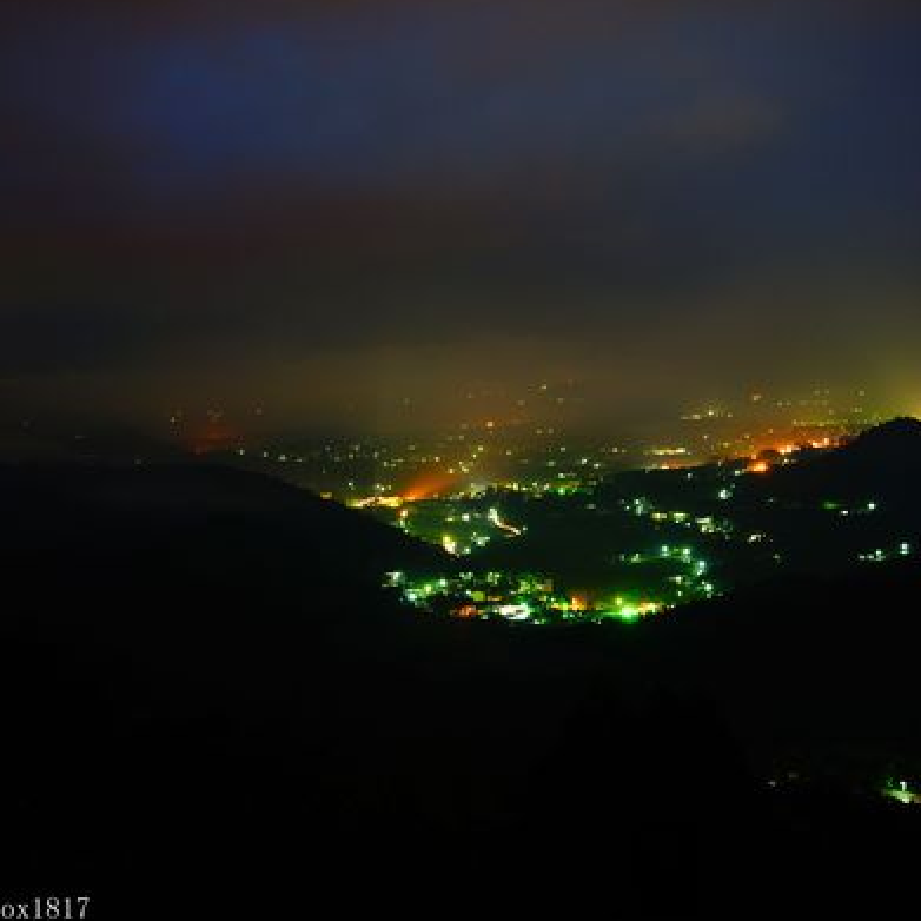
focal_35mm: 47
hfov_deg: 36.0
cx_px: 386
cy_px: 455
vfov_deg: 36.1
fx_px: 1415
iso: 100
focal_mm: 24
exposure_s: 60
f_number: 2.8
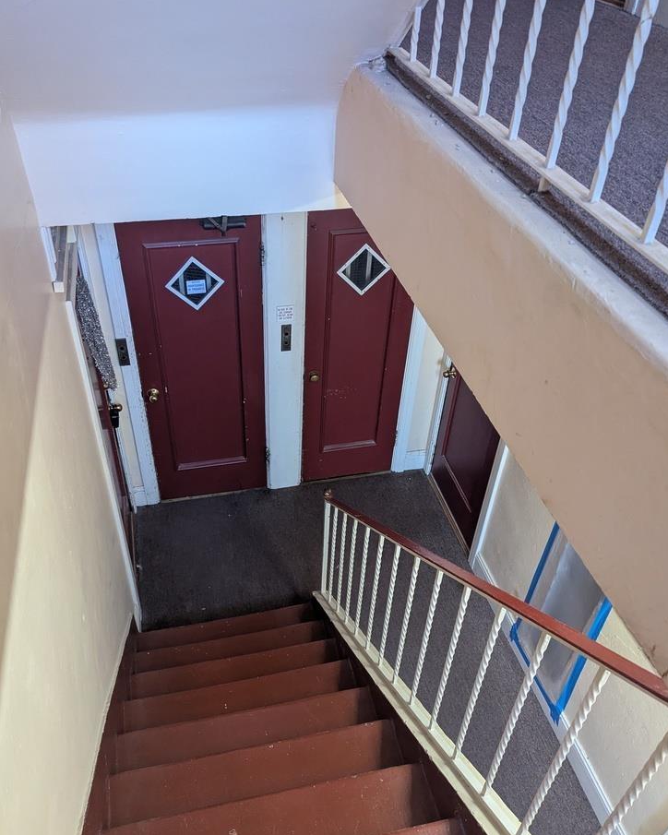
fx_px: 692
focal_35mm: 28
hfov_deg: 51.4
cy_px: 451
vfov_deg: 62.1
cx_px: 300
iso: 1158
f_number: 1.85
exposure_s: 1/120
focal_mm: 6.81
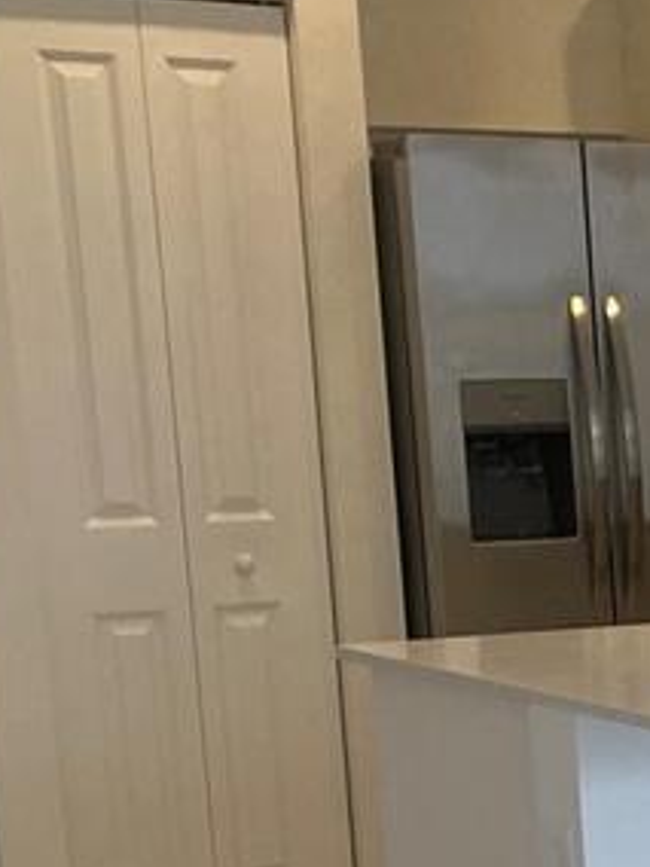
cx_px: 1282
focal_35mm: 110
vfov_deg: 17.3
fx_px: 2754
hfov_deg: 12.0
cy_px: 952
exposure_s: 1/121
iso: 100
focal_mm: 4.25
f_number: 1.8
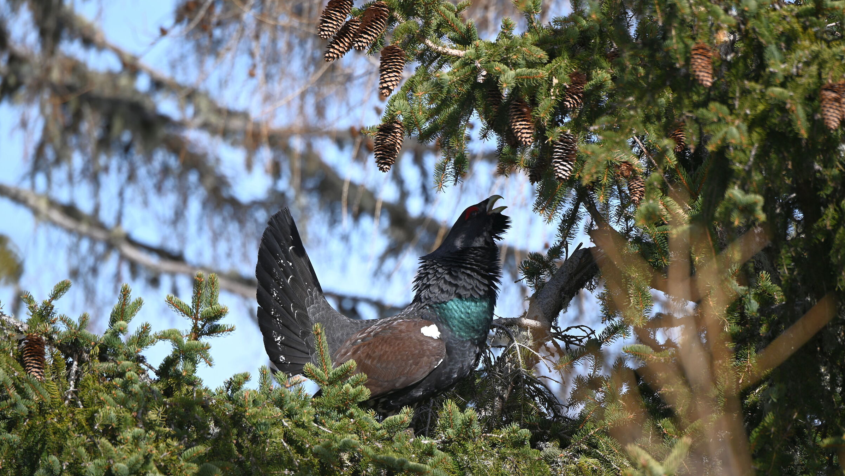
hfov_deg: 5.1
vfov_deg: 2.9
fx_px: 9410
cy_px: 251
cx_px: 423
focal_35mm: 420
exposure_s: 1/400
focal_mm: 400
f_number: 5.6
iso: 110
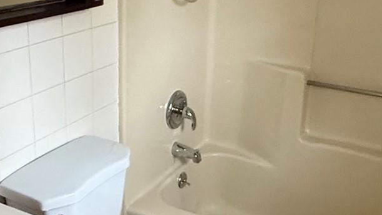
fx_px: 517
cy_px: 88
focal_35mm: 51
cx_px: 165
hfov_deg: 40.5
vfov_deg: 23.5
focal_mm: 2.22
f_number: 2.2
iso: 640
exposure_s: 1/60
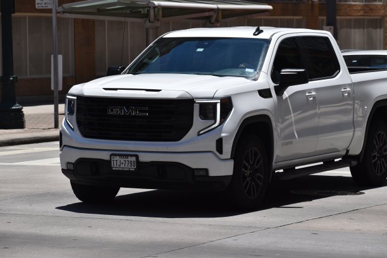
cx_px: 194
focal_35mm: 165
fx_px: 1774
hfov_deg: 12.5
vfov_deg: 8.3
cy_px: 129
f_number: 8
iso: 400
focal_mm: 110
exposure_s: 1/2000
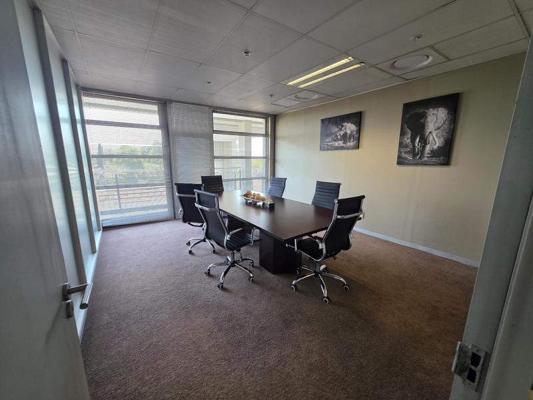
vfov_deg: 89.9
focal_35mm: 13
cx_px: 266
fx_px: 200
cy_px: 200
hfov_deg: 106.2
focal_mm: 2.2
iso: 125
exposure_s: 1/100
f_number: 1.9
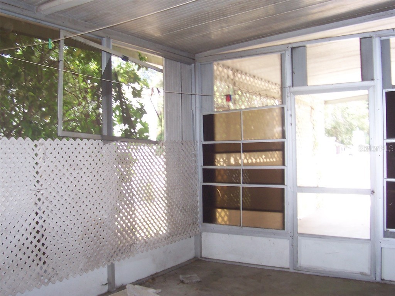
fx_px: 422
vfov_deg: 38.7
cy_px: 148
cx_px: 198
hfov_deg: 50.1
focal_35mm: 37
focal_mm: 5.6
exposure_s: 1/60
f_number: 2.8
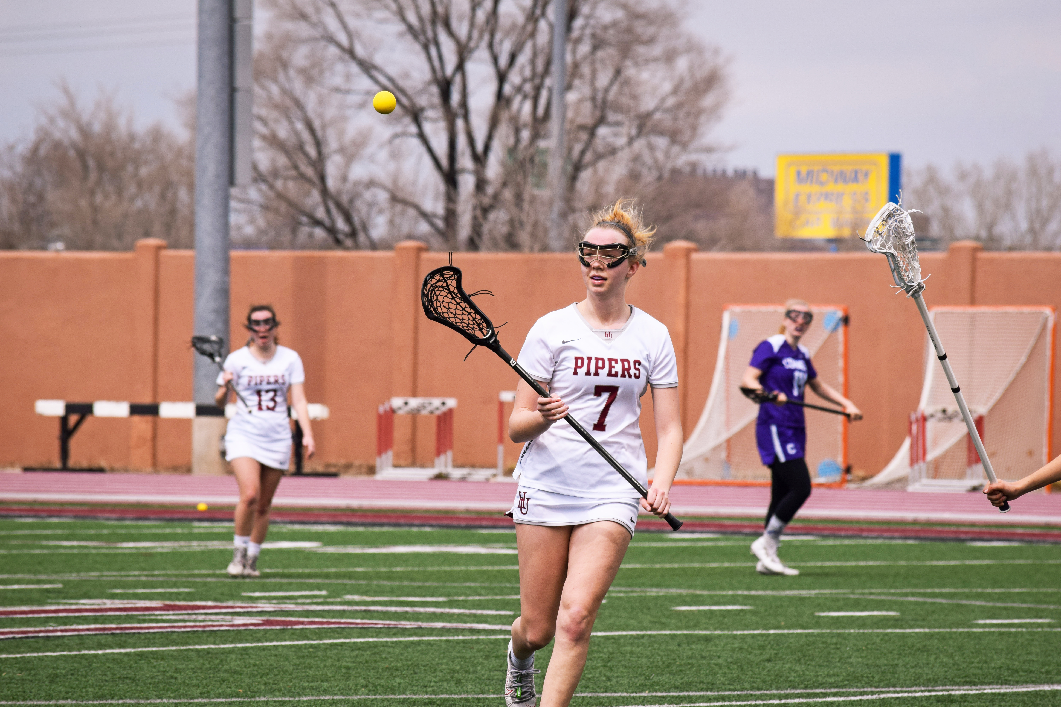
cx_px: 530
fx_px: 8399
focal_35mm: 285
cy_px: 354
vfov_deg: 4.8
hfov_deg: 7.2
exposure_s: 1/2000
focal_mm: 190
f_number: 8
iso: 400
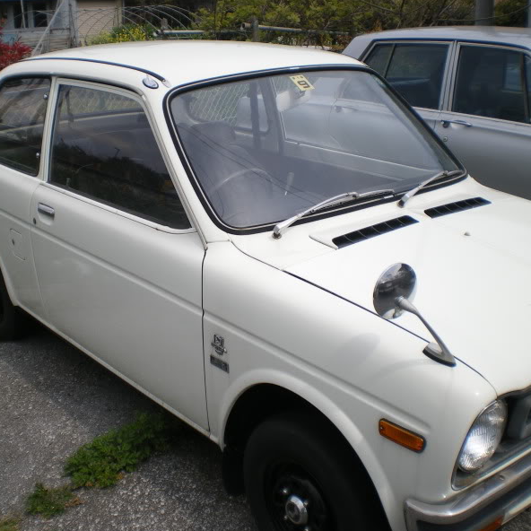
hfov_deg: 39.1
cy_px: 267
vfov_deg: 39.2
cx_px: 222
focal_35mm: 43
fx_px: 746
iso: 50
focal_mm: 6.3
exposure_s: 1/500
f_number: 4.6
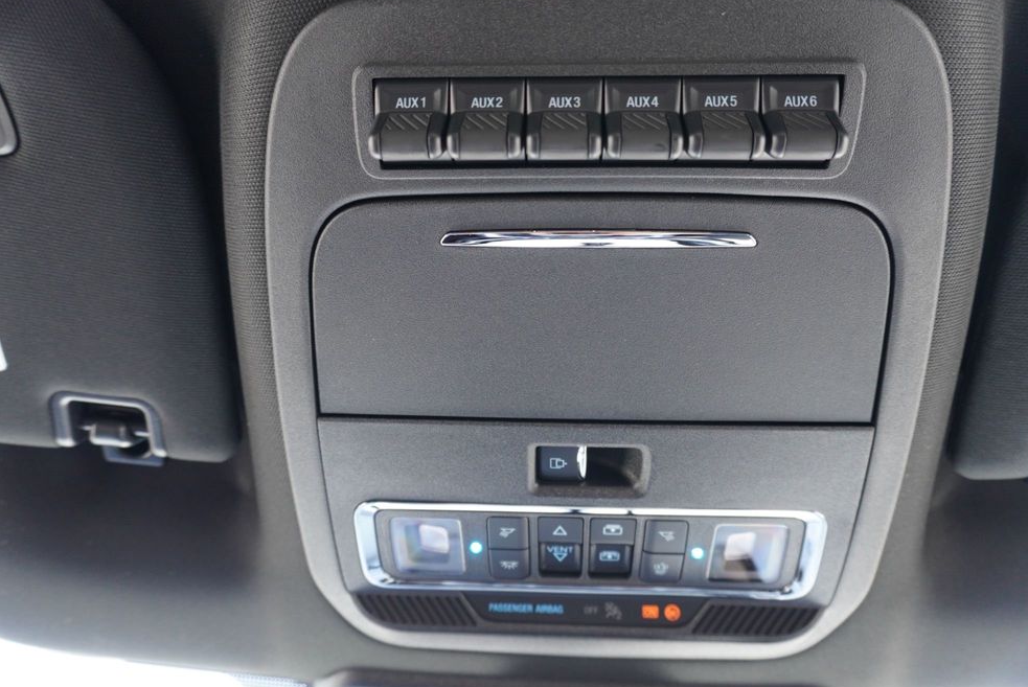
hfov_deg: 71.5
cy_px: 348
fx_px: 714
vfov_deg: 51.4
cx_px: 518
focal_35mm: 25
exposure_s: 1/60
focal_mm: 16
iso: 800
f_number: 4
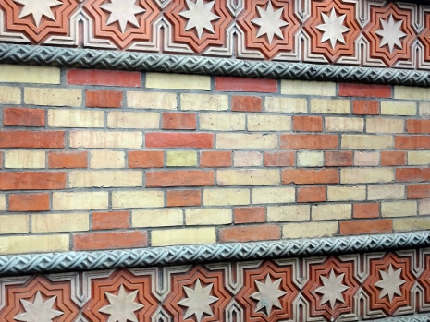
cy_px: 161
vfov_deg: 25.2
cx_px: 215
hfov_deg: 33.2
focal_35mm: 58
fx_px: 721
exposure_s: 1/60
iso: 125
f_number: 4.5
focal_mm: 9.87
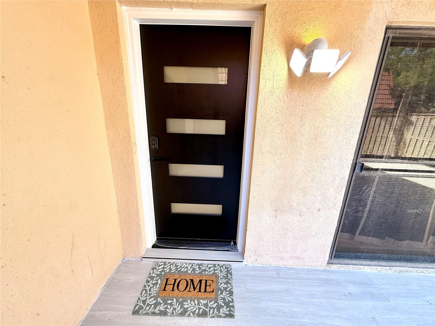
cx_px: 218
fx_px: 176
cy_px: 163
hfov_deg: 102.1
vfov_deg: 85.7
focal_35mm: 14
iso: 50
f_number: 2.2
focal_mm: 2.22
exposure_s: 1/99
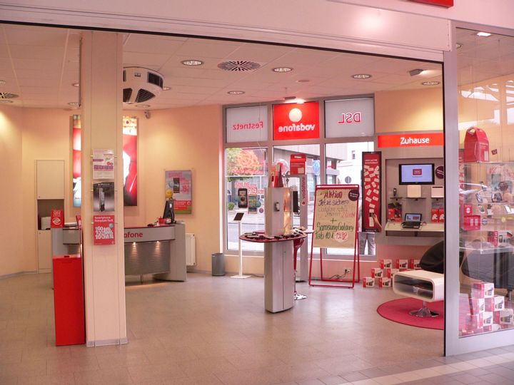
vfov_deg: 39.7
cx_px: 257
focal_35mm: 36
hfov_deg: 51.4
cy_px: 192
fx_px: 535
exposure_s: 1/60
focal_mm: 6
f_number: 2.8
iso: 200
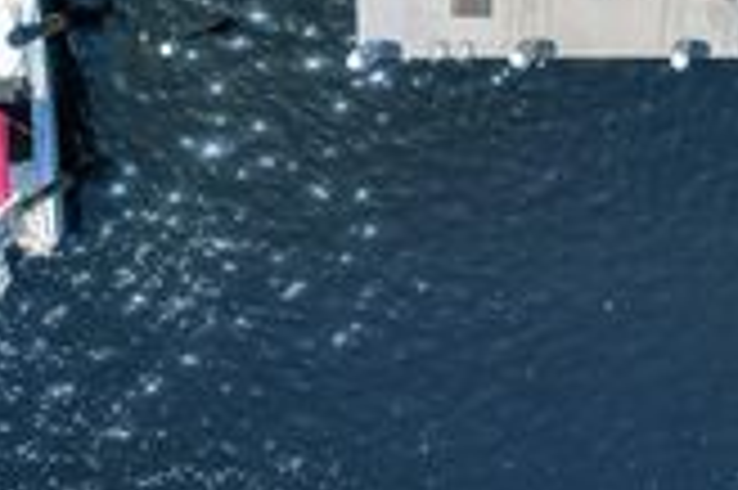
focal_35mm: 67
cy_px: -223
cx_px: 752
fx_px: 1372
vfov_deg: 18.2
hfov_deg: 28.1
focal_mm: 8.38
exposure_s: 1/3200
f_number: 2.8
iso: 100
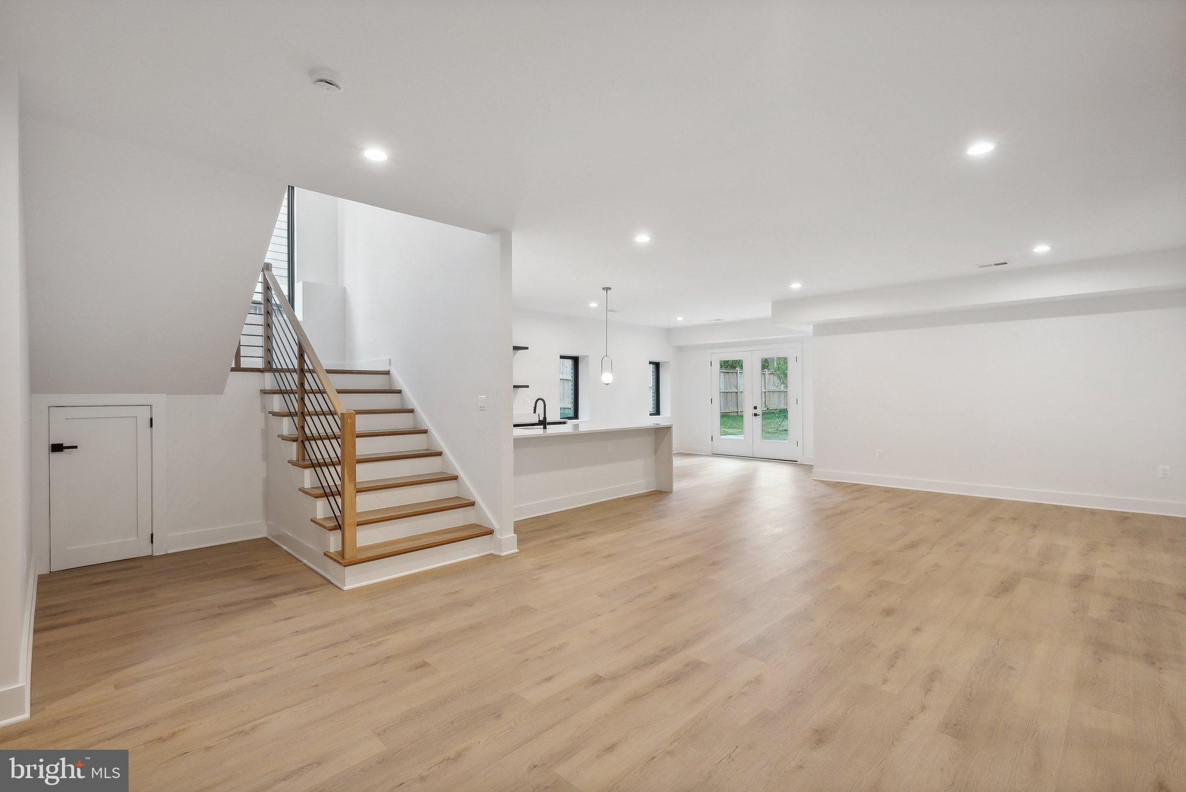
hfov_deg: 96.7
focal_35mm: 16
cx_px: 593
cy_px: 396
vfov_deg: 73.8
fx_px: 527
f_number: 7.1
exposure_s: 1/30
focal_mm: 16
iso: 800
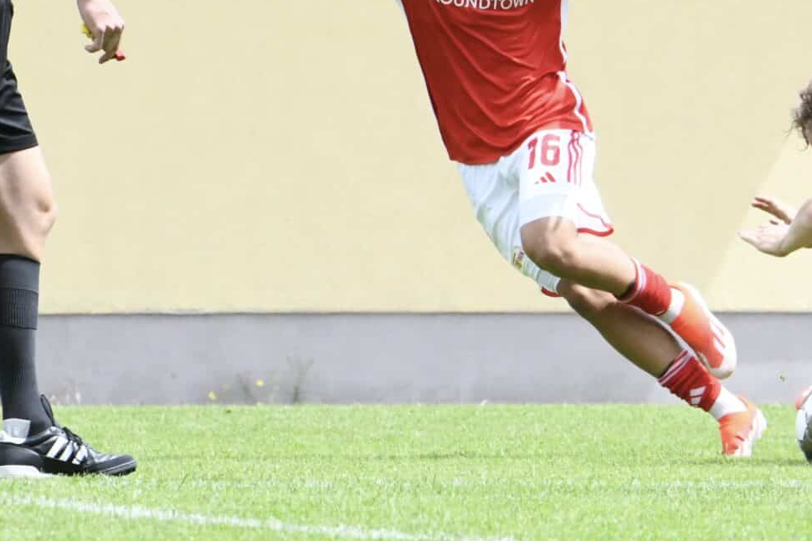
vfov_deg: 1.8
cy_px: 71
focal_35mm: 760
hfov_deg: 2.7
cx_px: 547
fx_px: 17144
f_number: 13
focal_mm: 360
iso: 4000
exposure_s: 1/1600
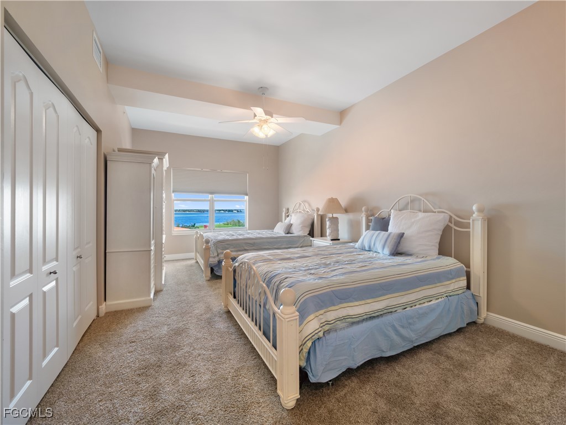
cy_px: 212
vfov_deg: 85.7
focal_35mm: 14
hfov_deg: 102.1
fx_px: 229
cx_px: 283
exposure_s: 1/8
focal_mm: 7
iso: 200
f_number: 7.1
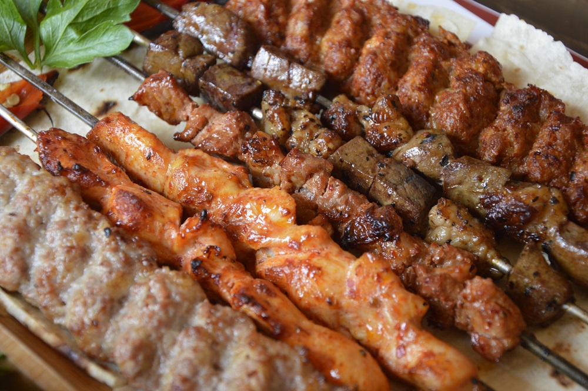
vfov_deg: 17.4
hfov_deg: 26.0
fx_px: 1272
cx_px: 294
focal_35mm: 78
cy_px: 196
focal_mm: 52
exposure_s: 1/100
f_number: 5
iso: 400
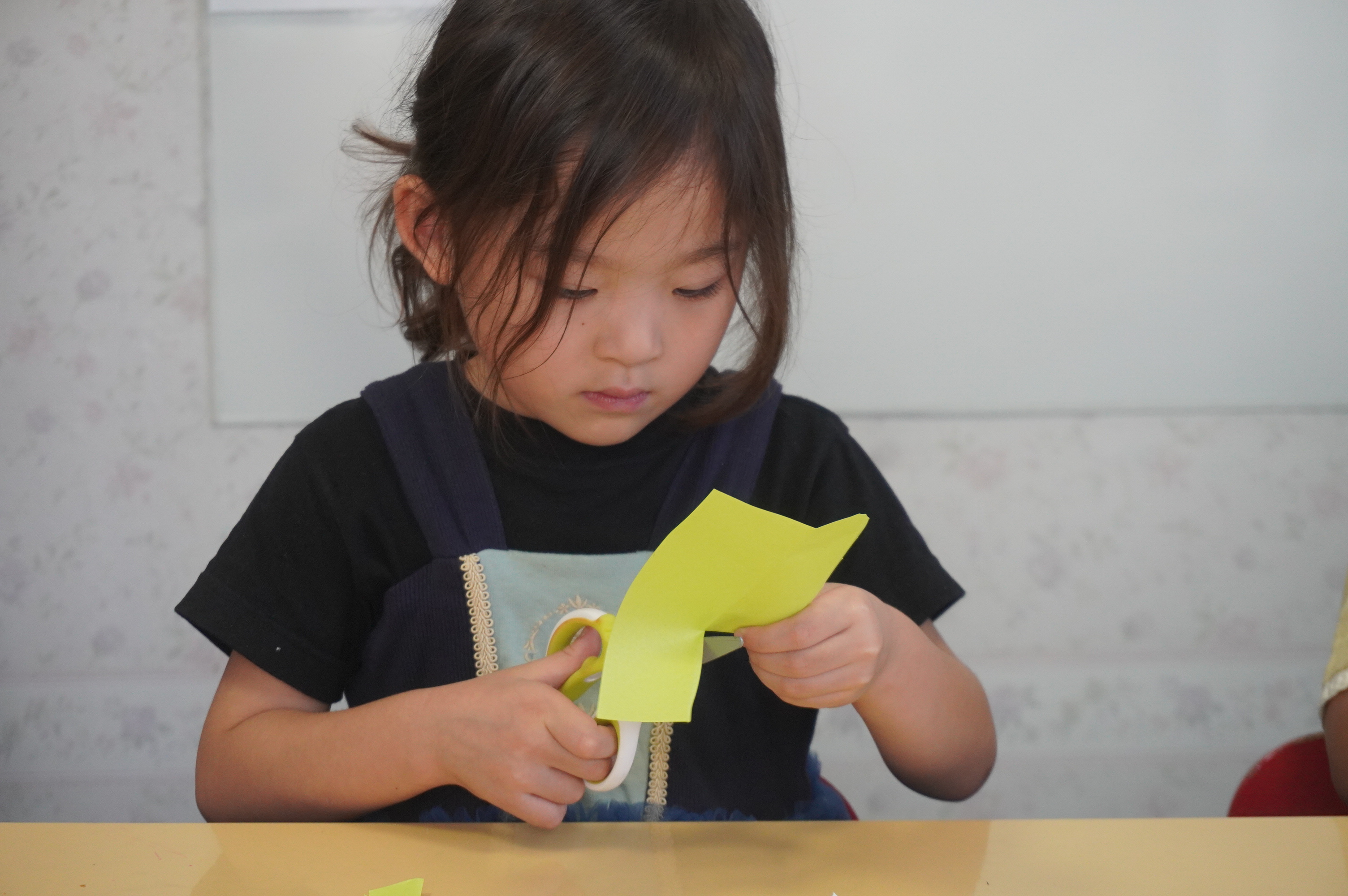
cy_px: 448
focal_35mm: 75
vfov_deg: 18.1
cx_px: 674
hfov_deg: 27.0
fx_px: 2806
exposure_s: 1/160
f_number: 5.6
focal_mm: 50
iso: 1600
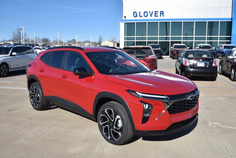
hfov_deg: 57.2
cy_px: 79
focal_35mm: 33
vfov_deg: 40.0
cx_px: 118
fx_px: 217
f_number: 4.5
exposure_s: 1/1000
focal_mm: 22
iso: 100
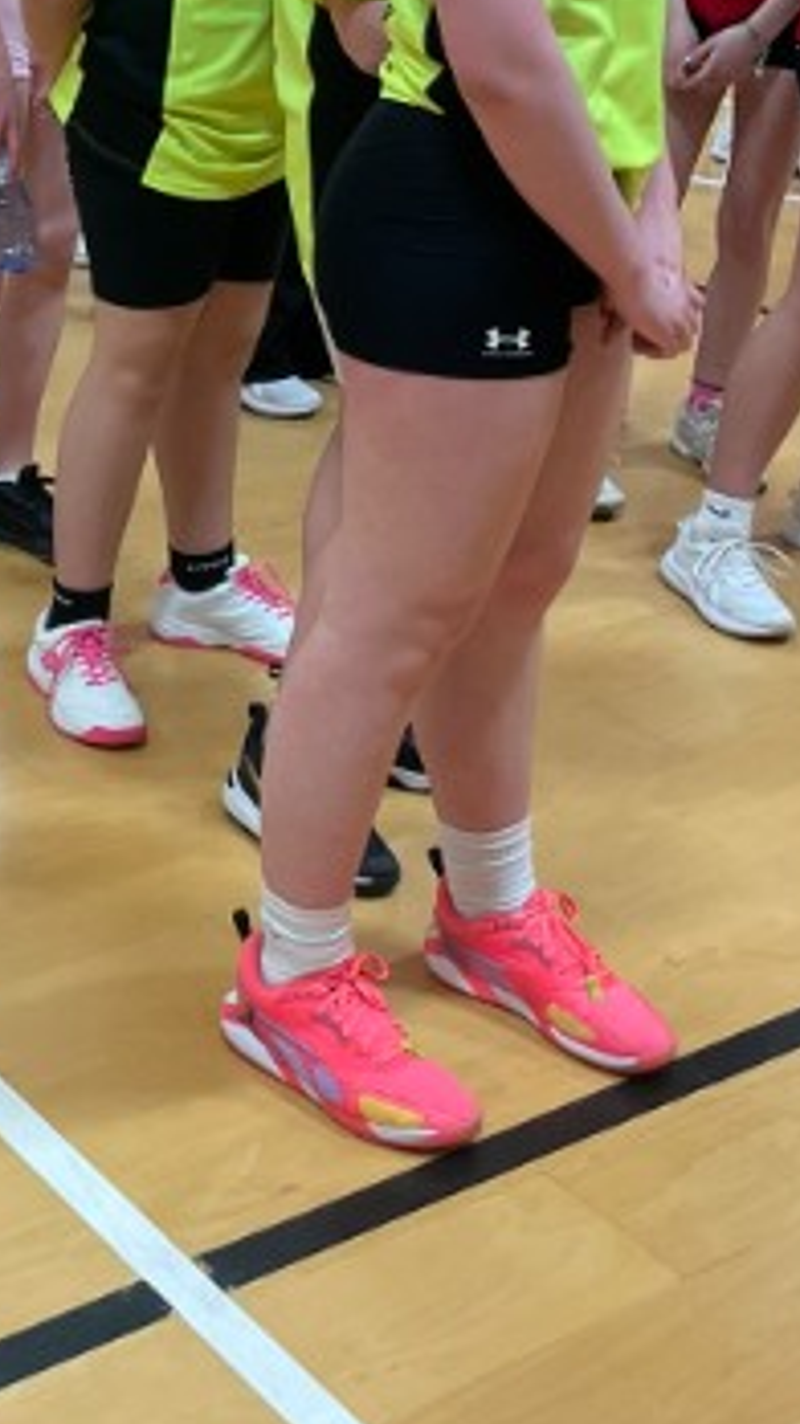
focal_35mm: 65
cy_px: 131
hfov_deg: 18.0
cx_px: -16
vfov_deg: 30.8
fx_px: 2454
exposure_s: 1/100
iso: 100
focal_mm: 4.2
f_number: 1.6
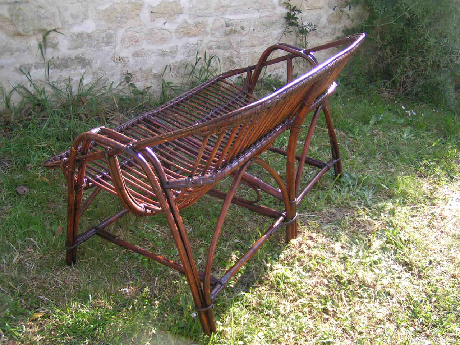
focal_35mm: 38
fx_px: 505
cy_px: 172
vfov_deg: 37.7
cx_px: 230
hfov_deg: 49.0
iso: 50
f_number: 2.8
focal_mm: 5.8
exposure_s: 1/200
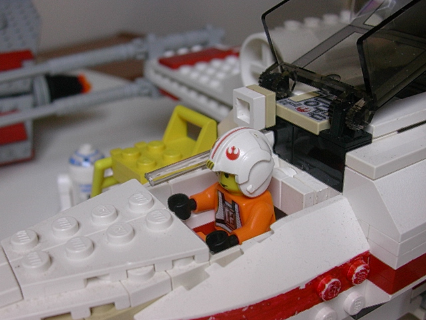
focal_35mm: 45
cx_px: 213
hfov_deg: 42.1
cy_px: 160
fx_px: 554
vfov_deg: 32.2
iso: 70
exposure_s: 1/49.3
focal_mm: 6.7
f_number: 2.9
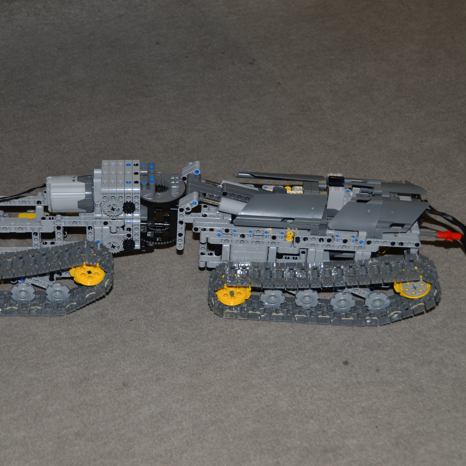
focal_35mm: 68
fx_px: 1030
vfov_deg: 25.5
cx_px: 179
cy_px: 234
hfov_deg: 25.4
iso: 100
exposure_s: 1/60
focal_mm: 35
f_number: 4.2
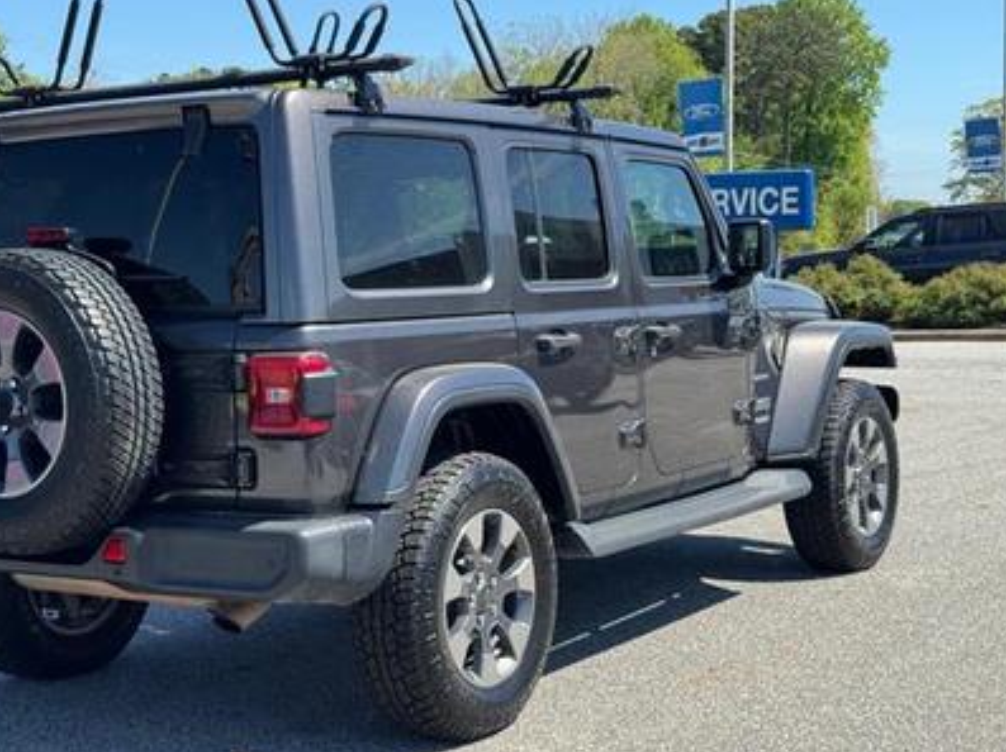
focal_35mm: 61
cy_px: 349
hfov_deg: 31.6
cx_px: 383
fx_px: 1771
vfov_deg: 24.0
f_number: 1.78
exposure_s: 1/1818
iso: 64
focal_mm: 6.76
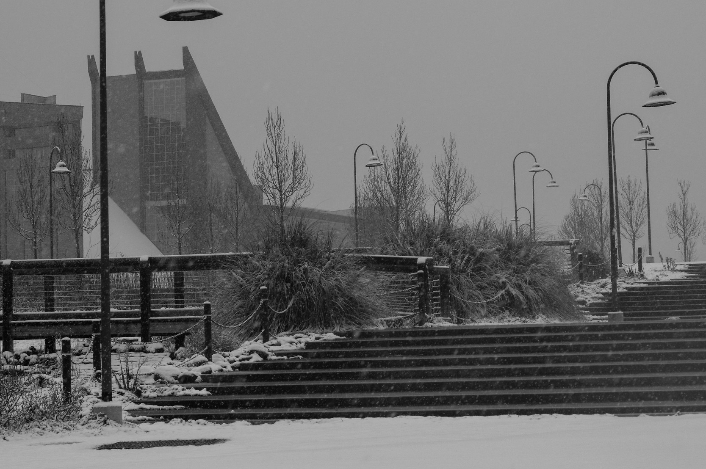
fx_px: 2116
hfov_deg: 18.9
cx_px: 417
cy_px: 225
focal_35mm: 108
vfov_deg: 12.7
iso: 500
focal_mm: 50
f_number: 8
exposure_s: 1/200
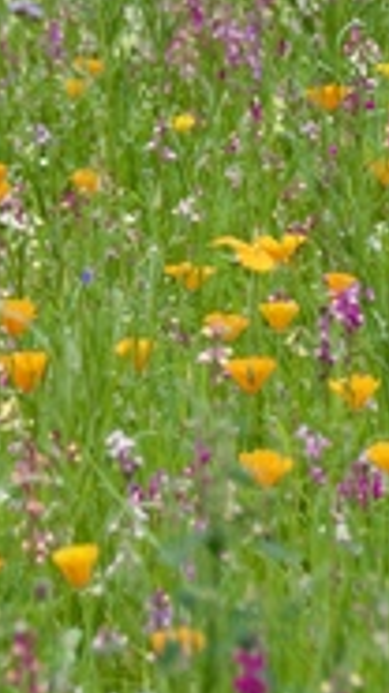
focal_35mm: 357
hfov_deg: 3.4
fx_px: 6552
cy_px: 212
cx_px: 142
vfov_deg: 6.0
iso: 400
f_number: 5.6
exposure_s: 1/800
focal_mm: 105
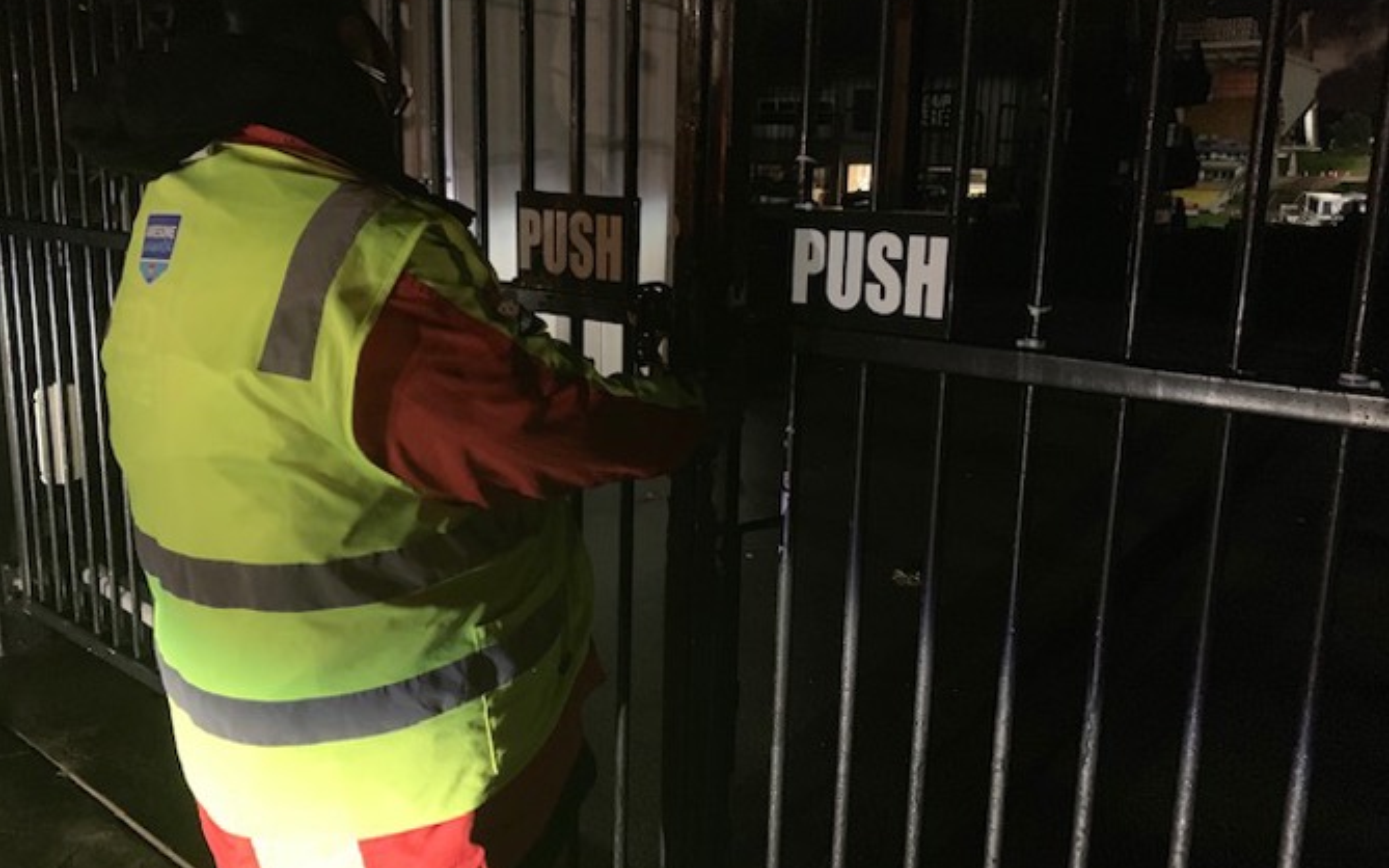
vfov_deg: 44.4
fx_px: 1060
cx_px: 702
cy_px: 365
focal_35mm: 28
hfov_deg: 66.5
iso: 800
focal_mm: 4.25
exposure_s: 1/16
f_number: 1.8
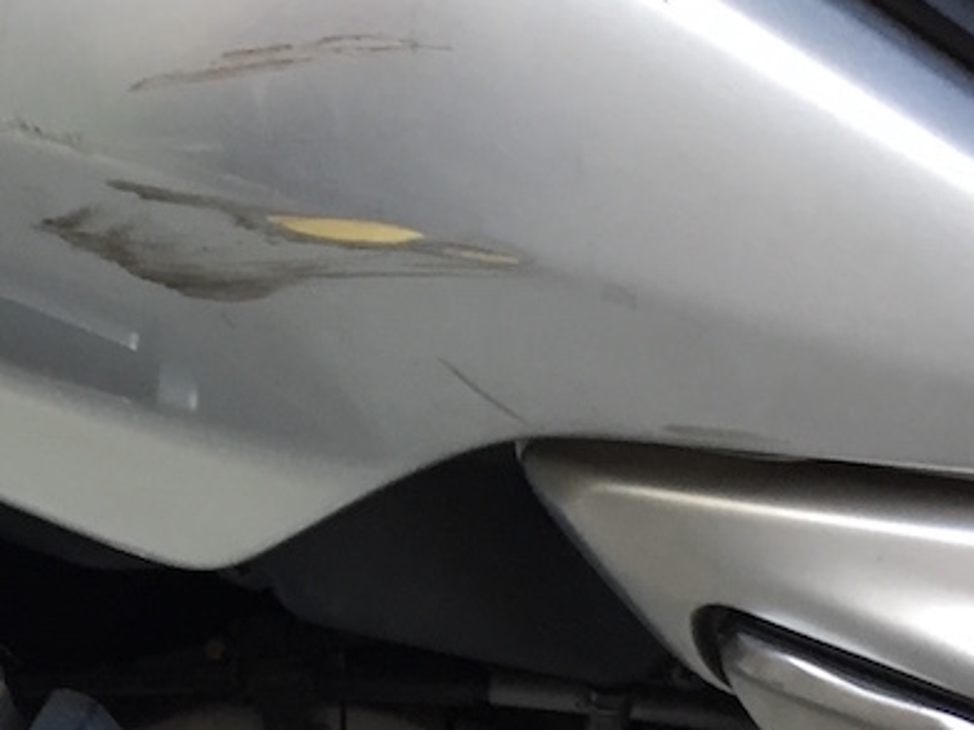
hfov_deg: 20.2
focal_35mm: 95
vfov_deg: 15.5
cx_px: 60
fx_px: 2672
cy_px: 536
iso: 40
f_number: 2.2
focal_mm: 4.15
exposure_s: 1/33
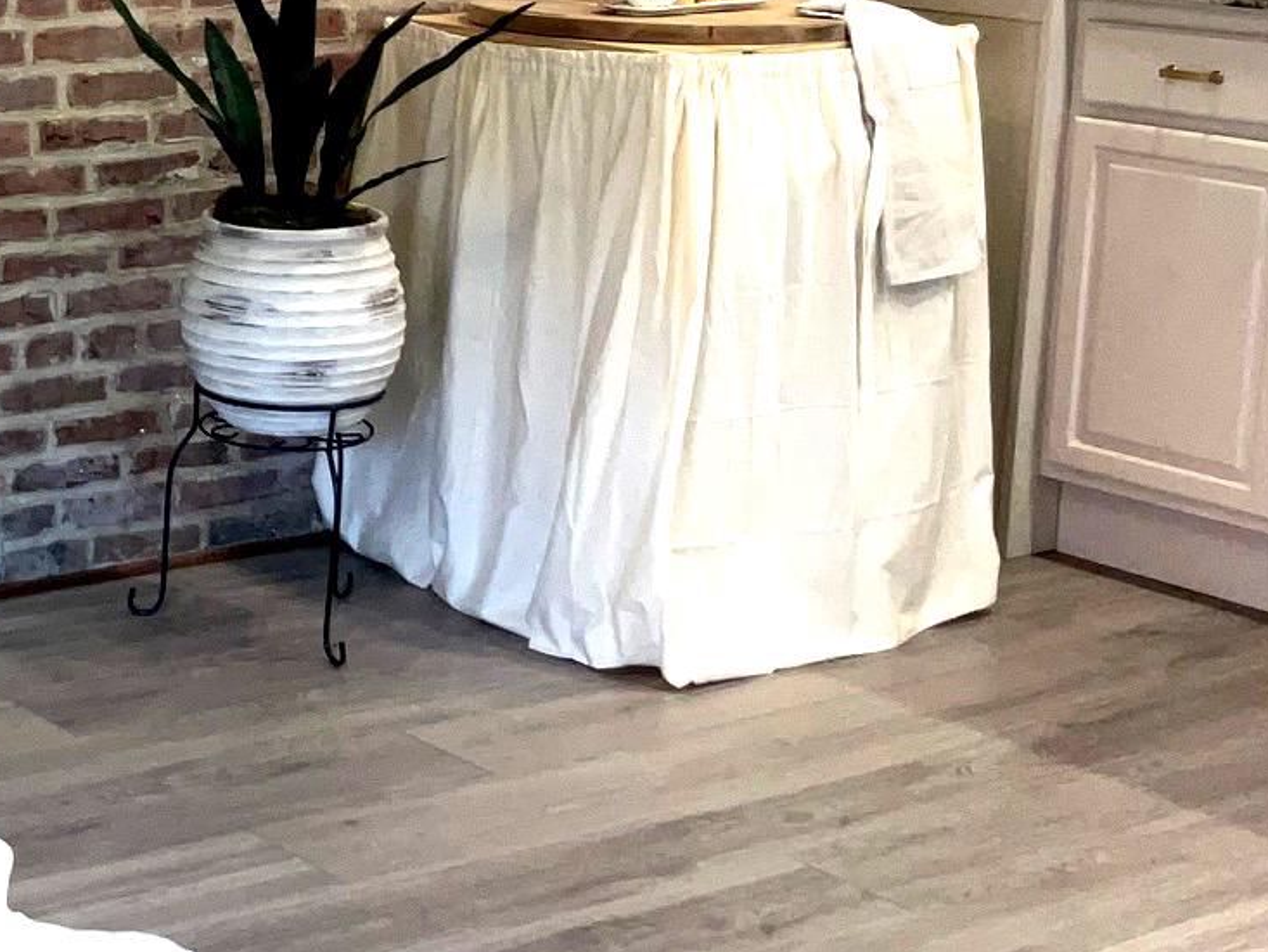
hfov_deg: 22.7
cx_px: -133
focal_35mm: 81
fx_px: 2968
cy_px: 265
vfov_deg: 18.1
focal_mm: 3
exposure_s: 1/60
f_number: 1.8
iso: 40
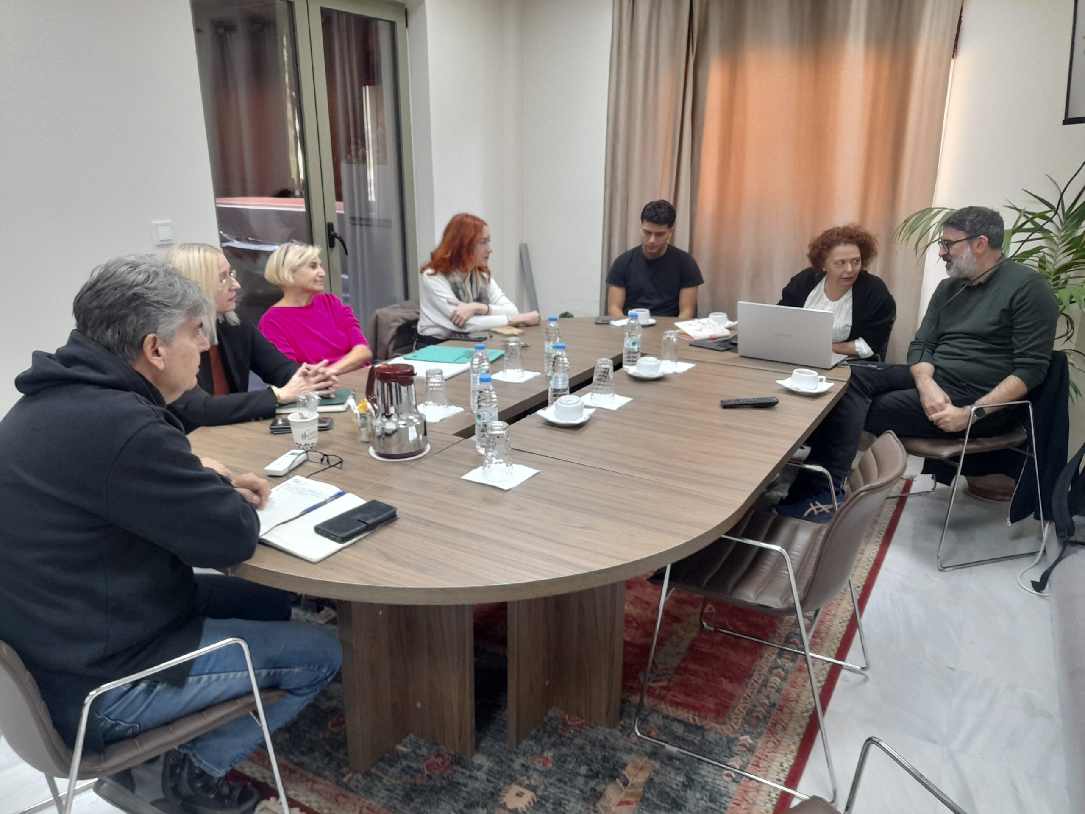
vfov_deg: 54.9
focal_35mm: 25
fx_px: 784
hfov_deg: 69.4
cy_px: 407
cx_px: 542
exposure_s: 1/33
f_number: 2
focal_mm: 4.6
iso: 320
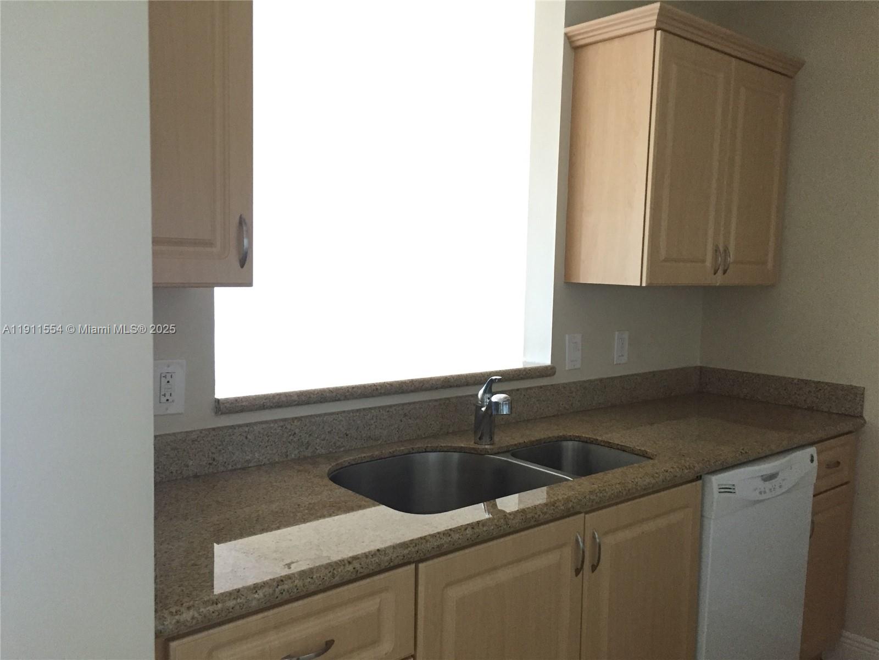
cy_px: 330
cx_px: 440
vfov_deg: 48.2
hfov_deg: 61.7
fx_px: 736
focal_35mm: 29
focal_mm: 4.15
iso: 250
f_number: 2.2
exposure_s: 1/30
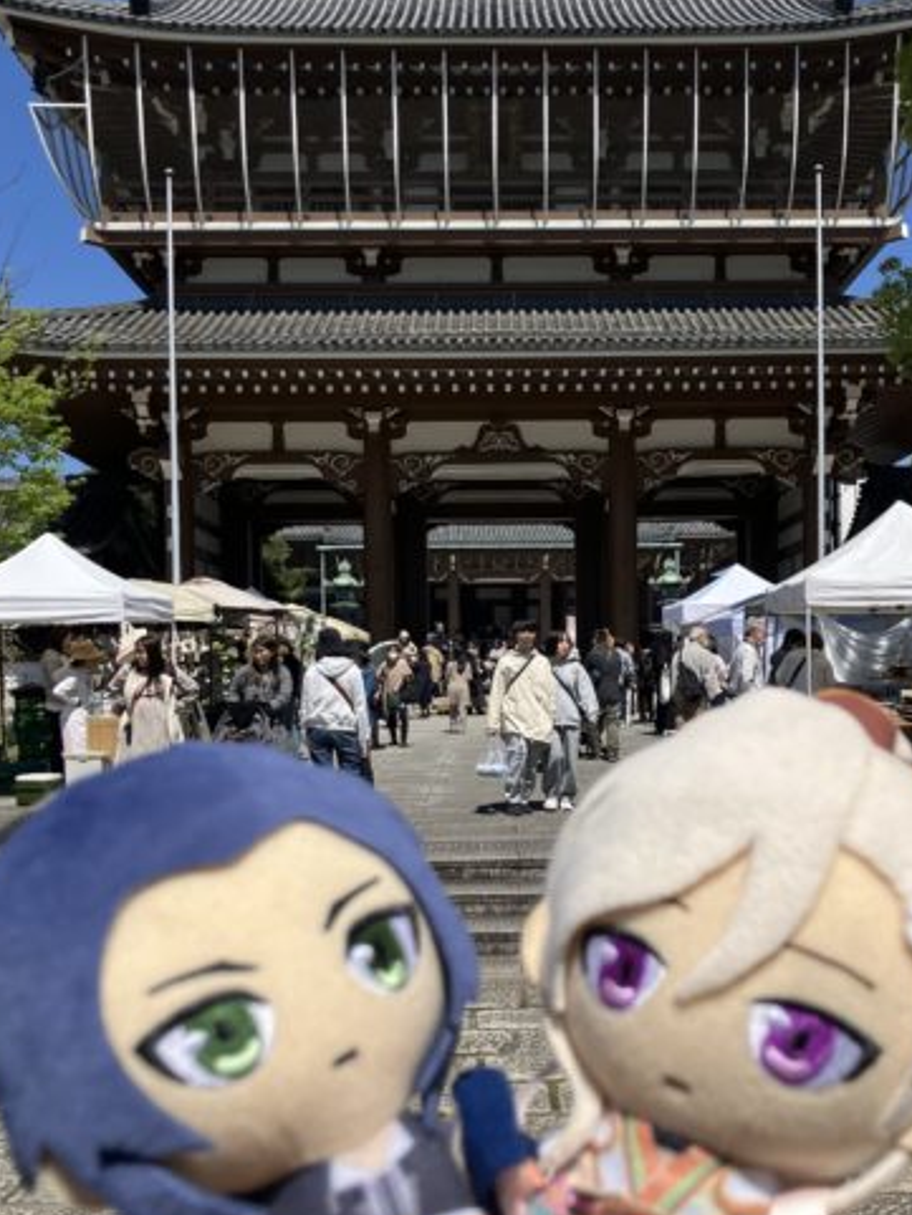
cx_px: 475
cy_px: 587
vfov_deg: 58.3
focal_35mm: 31
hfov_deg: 45.4
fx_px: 1088
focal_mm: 3.99
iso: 32
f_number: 1.8
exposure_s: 1/4425
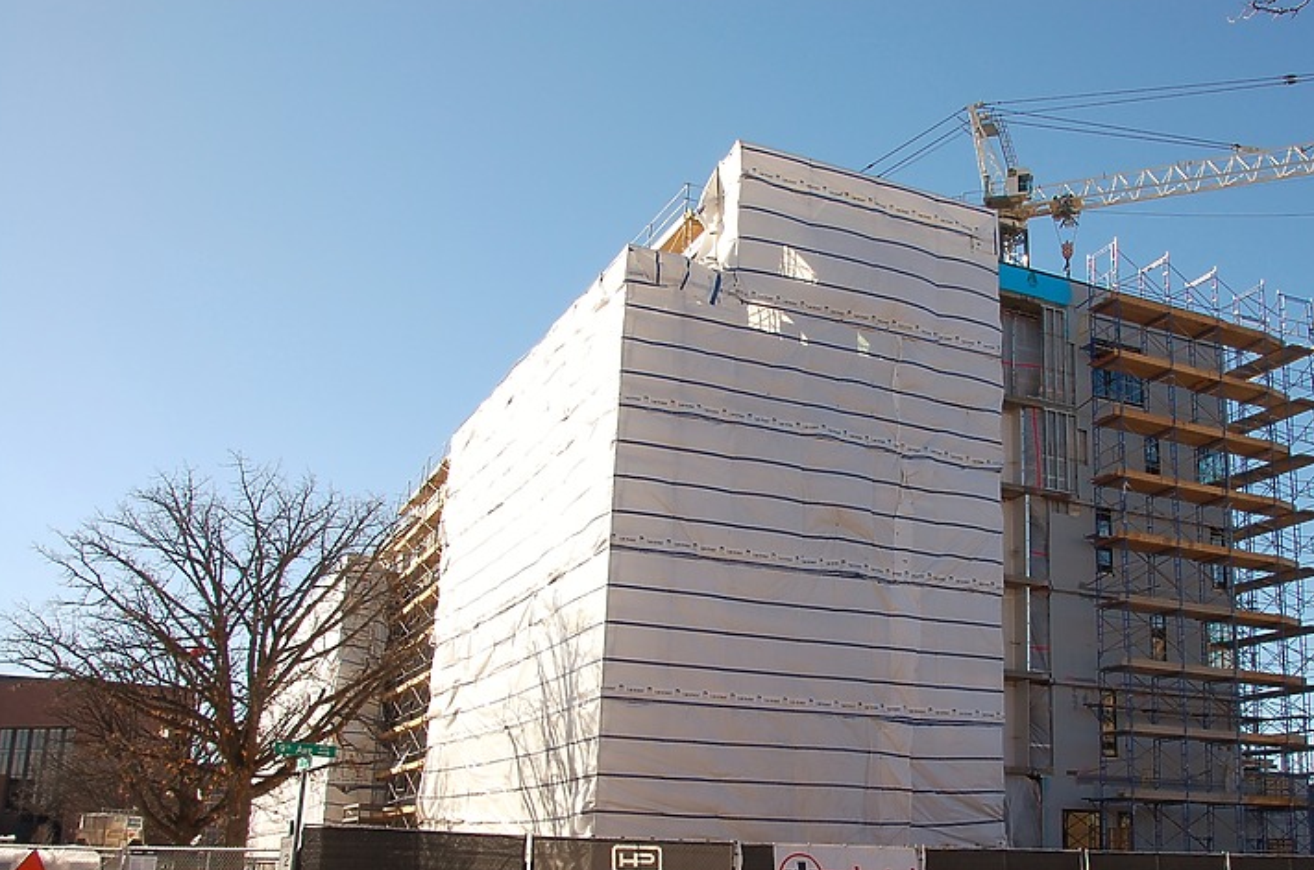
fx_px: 1384
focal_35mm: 38
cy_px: 535
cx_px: 819
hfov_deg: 50.3
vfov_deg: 34.8
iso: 200
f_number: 10
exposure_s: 1/250
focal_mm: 20
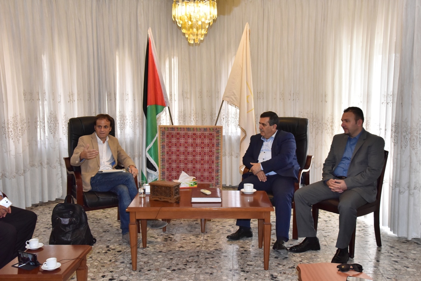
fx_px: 444
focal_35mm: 38
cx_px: 210
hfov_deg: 50.7
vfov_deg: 35.1
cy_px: 140
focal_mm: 38
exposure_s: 1/250
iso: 3200
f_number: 9
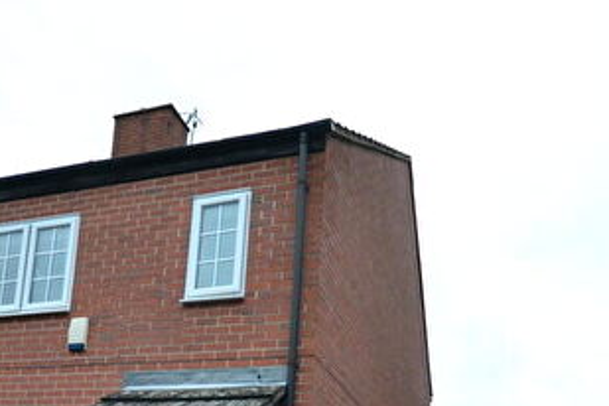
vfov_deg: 34.4
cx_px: 274
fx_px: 575
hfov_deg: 55.7
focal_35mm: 34
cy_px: 429
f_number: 5.6
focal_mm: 10
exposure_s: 1/125
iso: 320
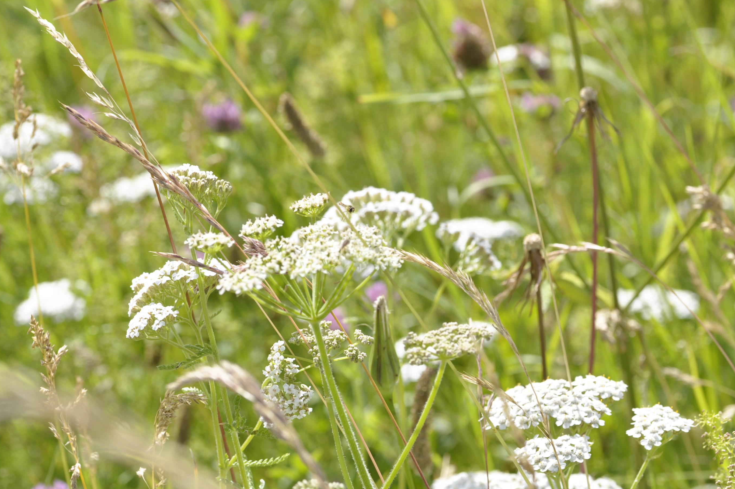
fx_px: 3785
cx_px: 353
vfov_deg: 7.4
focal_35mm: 186
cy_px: 235
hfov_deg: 11.1
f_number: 10
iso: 200
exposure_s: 1/320
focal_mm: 105
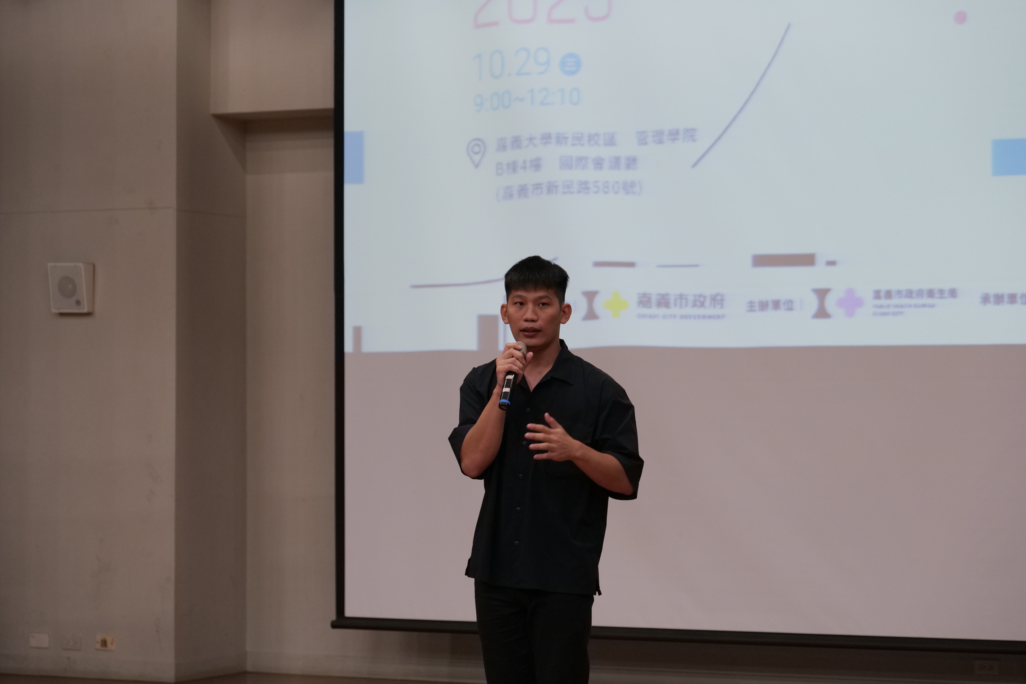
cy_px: 342
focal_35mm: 104
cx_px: 513
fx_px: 2964
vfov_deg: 13.2
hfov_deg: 19.6
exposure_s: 1/250
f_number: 5
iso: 4000
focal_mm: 104
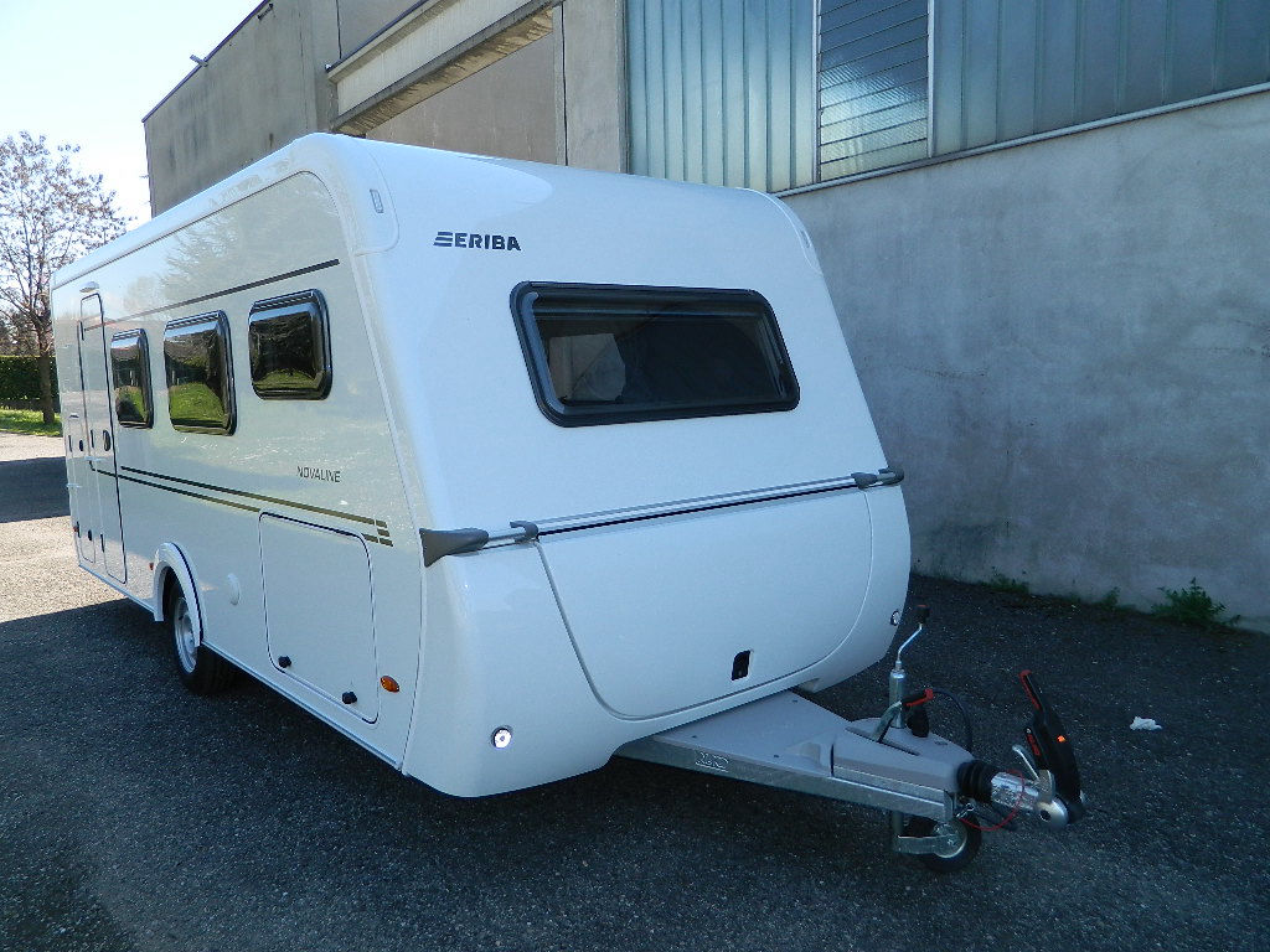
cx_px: 635
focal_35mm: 25
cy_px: 476
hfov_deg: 69.4
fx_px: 917
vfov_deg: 54.9
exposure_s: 1/320
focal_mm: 4.5
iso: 80
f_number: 3.1
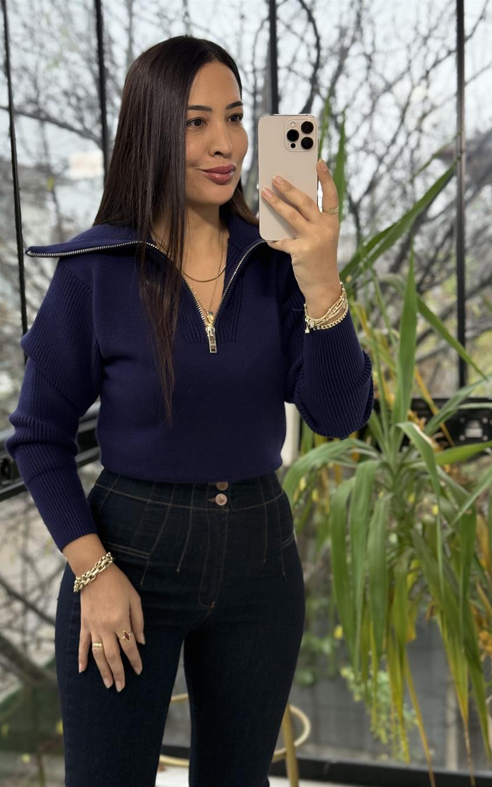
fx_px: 1094
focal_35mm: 51
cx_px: 200
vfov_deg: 39.6
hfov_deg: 25.3
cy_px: 394
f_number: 1.78
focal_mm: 6.76
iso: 125
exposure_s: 1/96
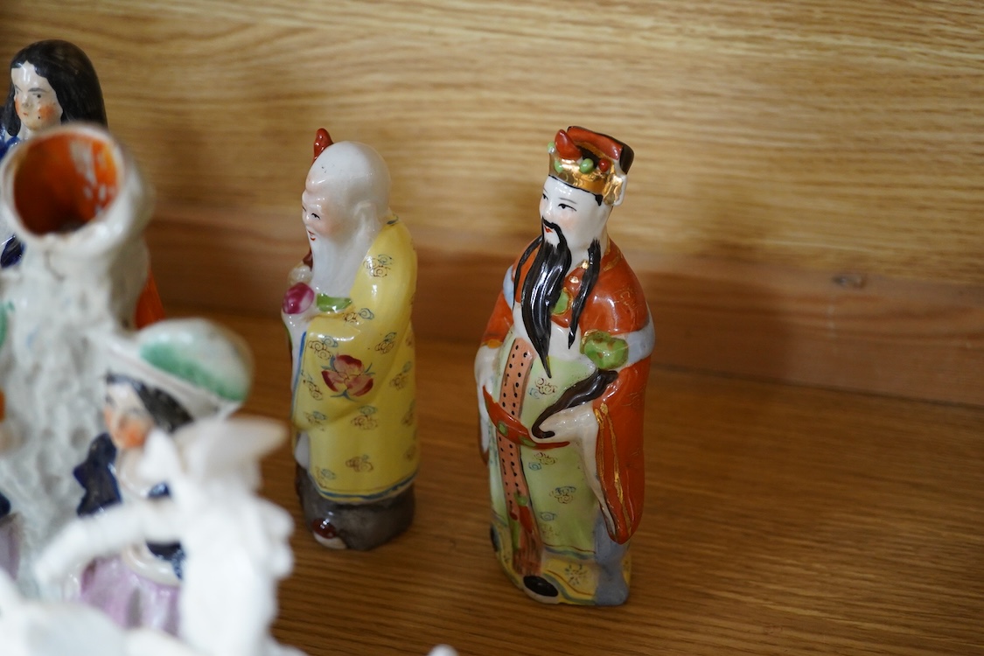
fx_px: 1230
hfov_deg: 43.6
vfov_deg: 29.9
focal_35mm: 45
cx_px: 492
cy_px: 328
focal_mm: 30
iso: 2500
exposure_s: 1/80
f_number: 4
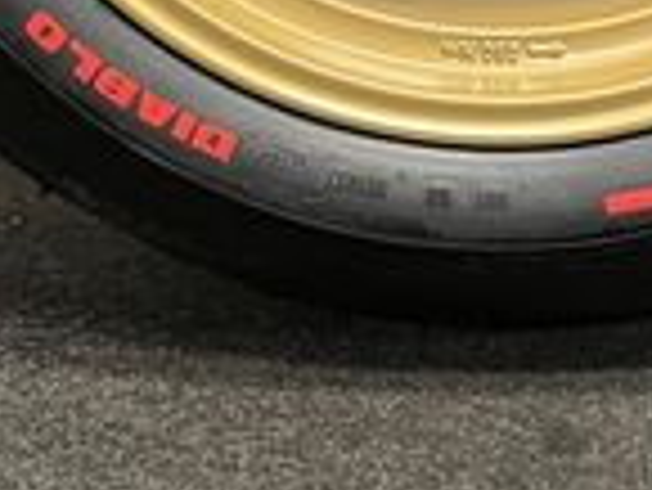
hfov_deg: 16.9
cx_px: 567
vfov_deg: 11.5
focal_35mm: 115
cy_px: -517
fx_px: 2168
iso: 160
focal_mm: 5.1
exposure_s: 1/50
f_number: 1.6
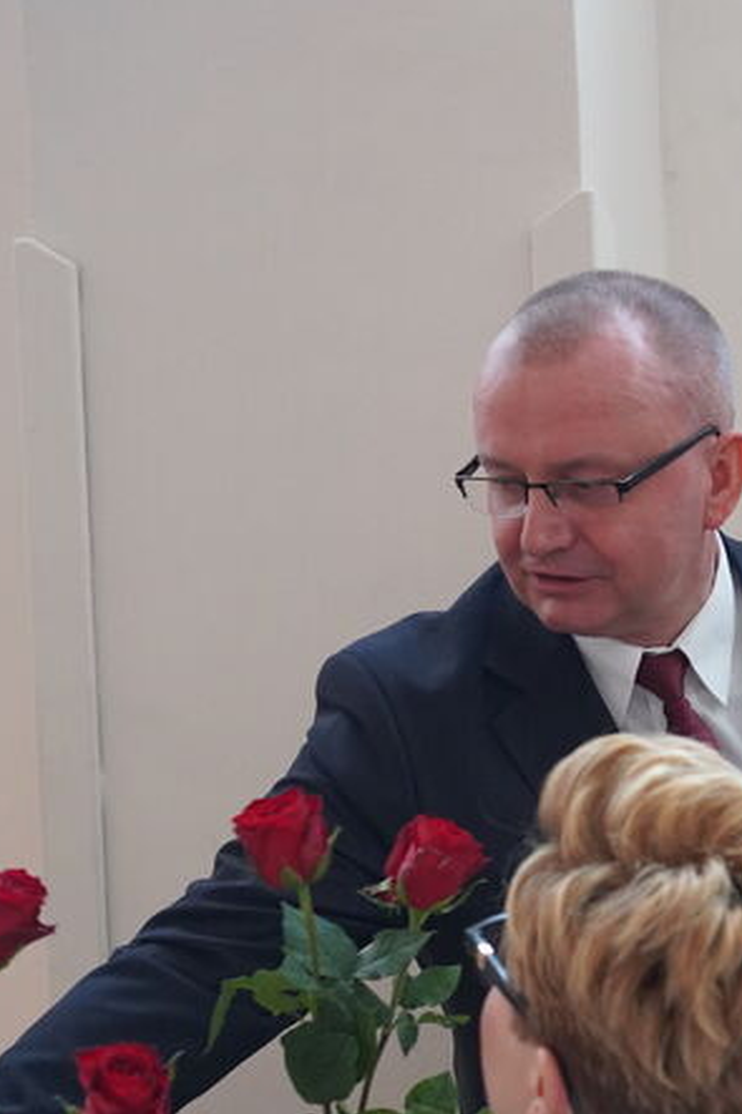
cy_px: 795
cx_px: 794
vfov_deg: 24.9
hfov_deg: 16.4
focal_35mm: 81
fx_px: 2506
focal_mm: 35
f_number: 4
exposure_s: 1/160
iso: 4000
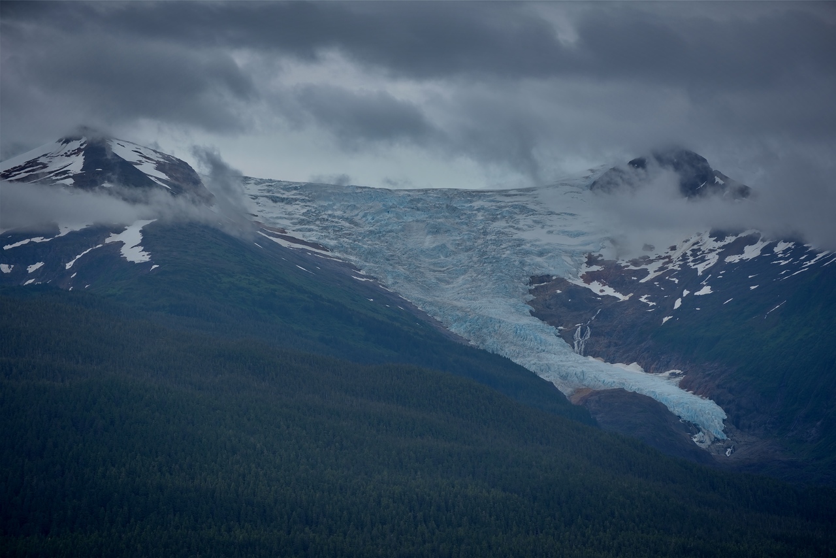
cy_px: 279
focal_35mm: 116
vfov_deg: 11.8
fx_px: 2694
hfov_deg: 17.6
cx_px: 418
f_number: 10
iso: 100
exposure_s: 1/400
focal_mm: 116
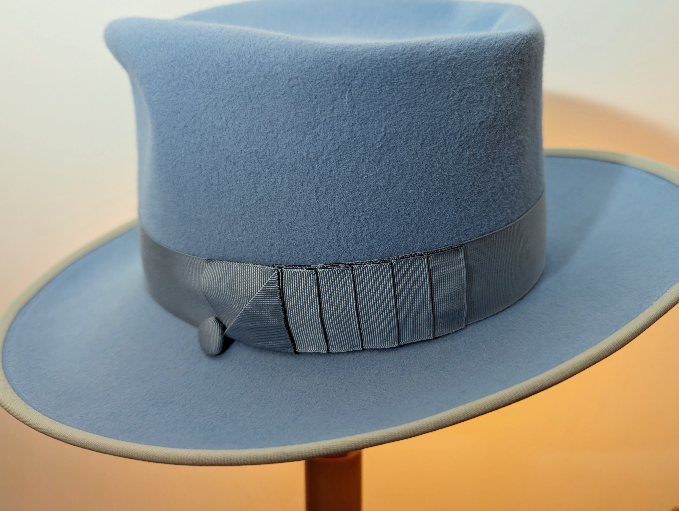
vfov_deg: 56.9
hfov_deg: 71.5
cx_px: 340
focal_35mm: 24
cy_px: 256
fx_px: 471
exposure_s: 1/67.2
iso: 216
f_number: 1.68
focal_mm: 6.9
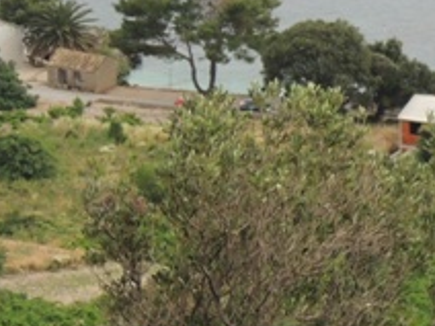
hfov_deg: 5.0
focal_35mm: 397
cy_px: 180
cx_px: 536
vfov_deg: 3.7
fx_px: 4989
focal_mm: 18.7
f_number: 5.2
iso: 200
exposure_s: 1/250
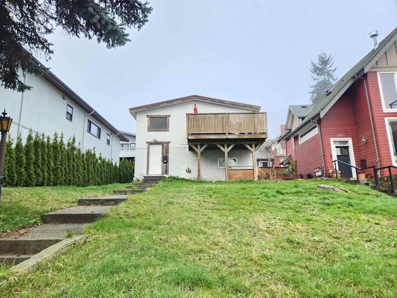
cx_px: 198
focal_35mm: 23
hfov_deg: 73.9
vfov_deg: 58.9
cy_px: 149
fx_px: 264
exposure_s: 1/180
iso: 40
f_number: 1.8
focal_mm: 5.4
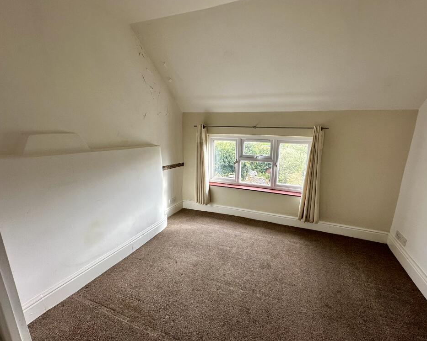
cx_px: 234
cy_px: 173
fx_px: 190
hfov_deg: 96.5
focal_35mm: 15
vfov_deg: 84.0
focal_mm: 2.22
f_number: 2.2
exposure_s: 1/99
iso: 64
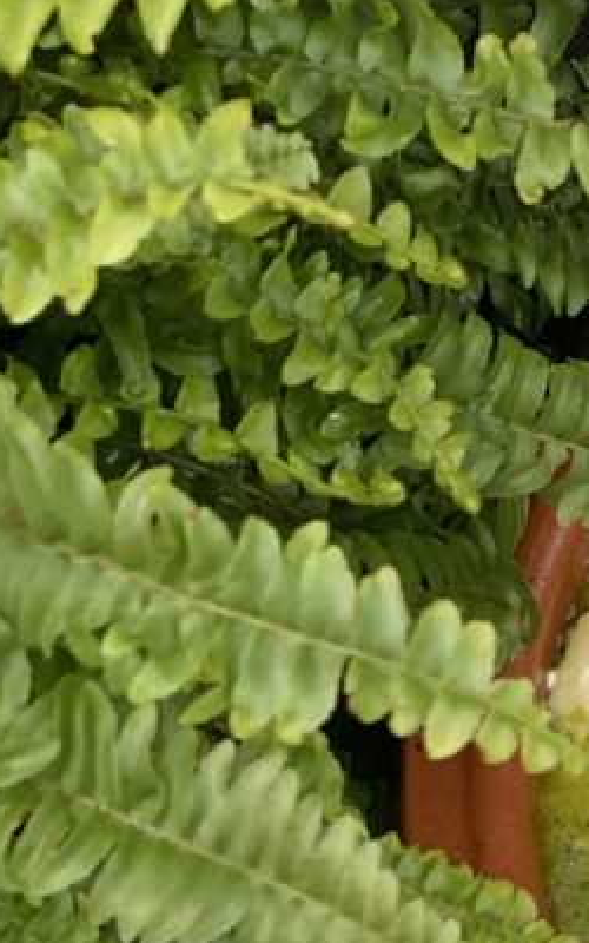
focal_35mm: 141
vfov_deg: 14.4
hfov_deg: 9.1
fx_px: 3621
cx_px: 853
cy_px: 1110
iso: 20
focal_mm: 6
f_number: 2
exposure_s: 1/510
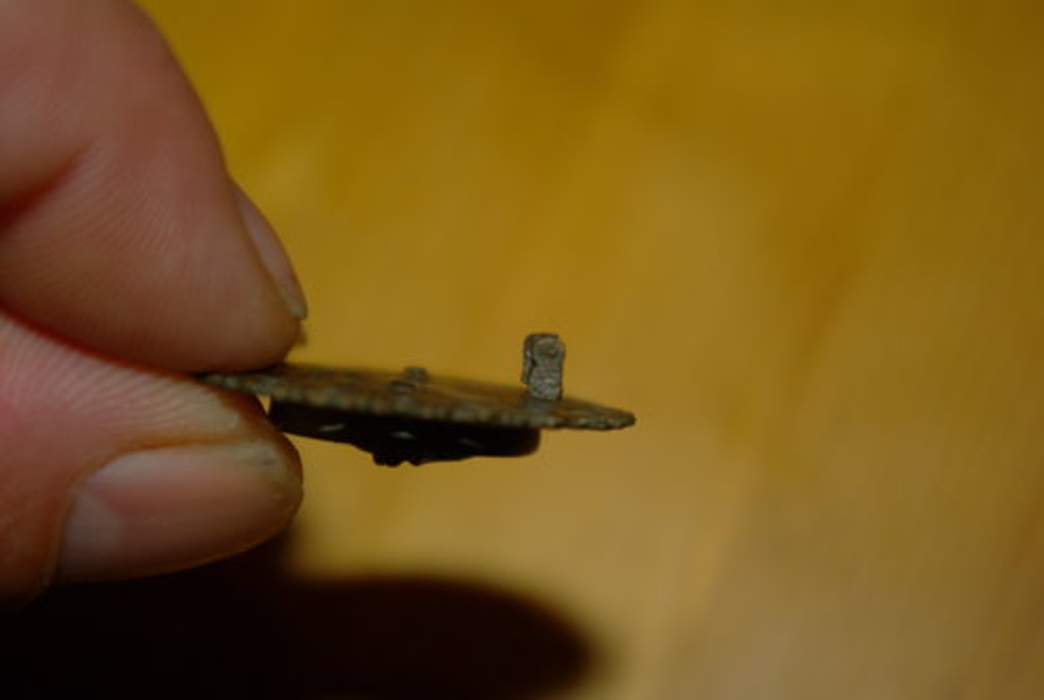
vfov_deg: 16.6
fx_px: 2396
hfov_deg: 24.6
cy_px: 350
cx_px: 522
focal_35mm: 82
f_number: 5.6
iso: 200
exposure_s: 1/60
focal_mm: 55
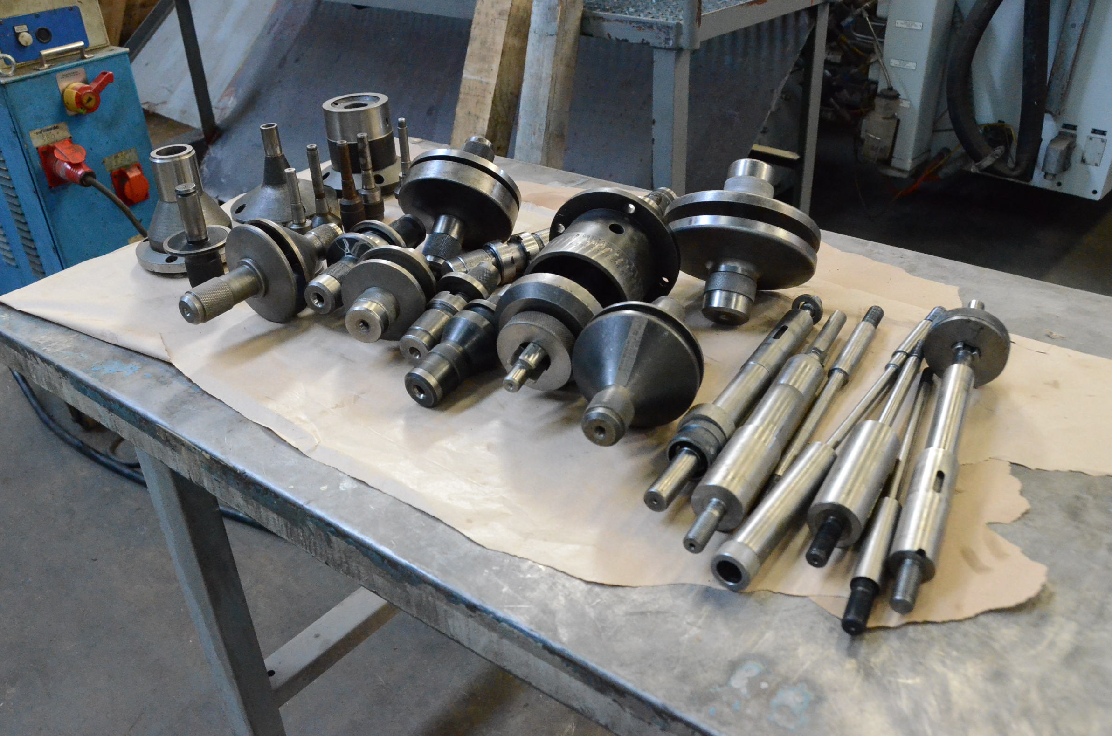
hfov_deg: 60.4
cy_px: 368
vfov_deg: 42.1
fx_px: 955
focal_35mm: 31
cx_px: 546
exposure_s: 1/125
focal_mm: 20
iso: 6400
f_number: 5.6
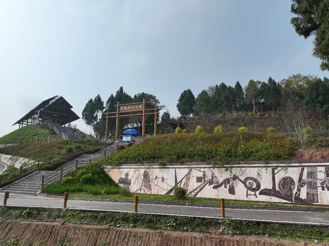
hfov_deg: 71.6
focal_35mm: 24
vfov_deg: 56.8
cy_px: 123
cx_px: 164
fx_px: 228
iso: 200
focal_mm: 12.29
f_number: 2.8
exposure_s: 1/3200
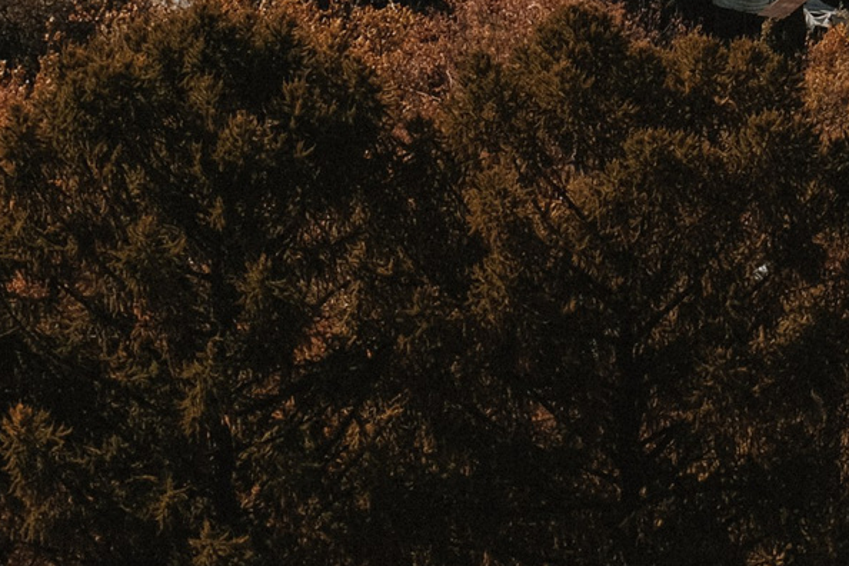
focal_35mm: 194
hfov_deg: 10.1
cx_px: 1412
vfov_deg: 6.8
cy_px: -622
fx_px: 4575
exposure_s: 1/4000
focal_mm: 30
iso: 250
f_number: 2.8
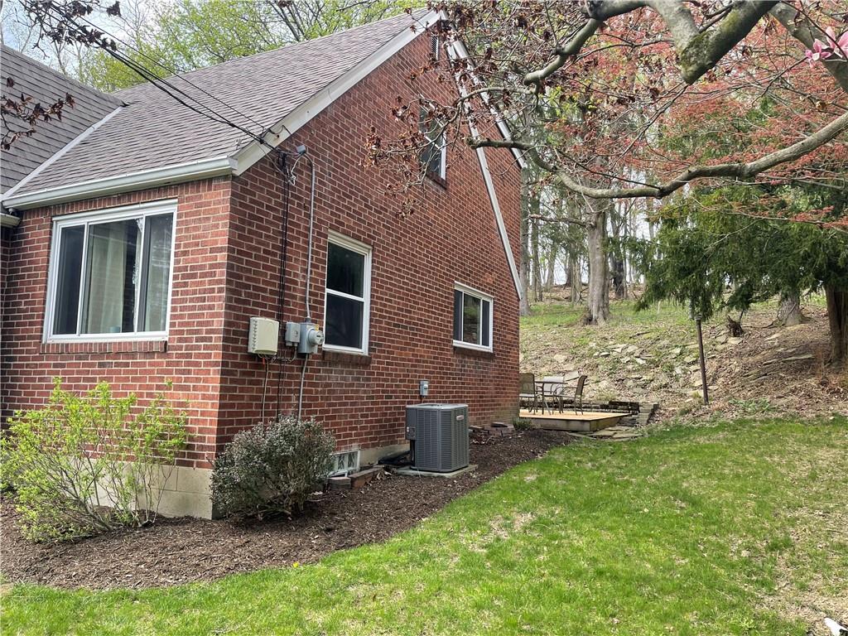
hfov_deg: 69.4
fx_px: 612
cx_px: 424
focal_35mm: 25
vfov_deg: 54.9
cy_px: 318
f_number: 1.6
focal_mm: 5.1
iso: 32
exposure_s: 1/327
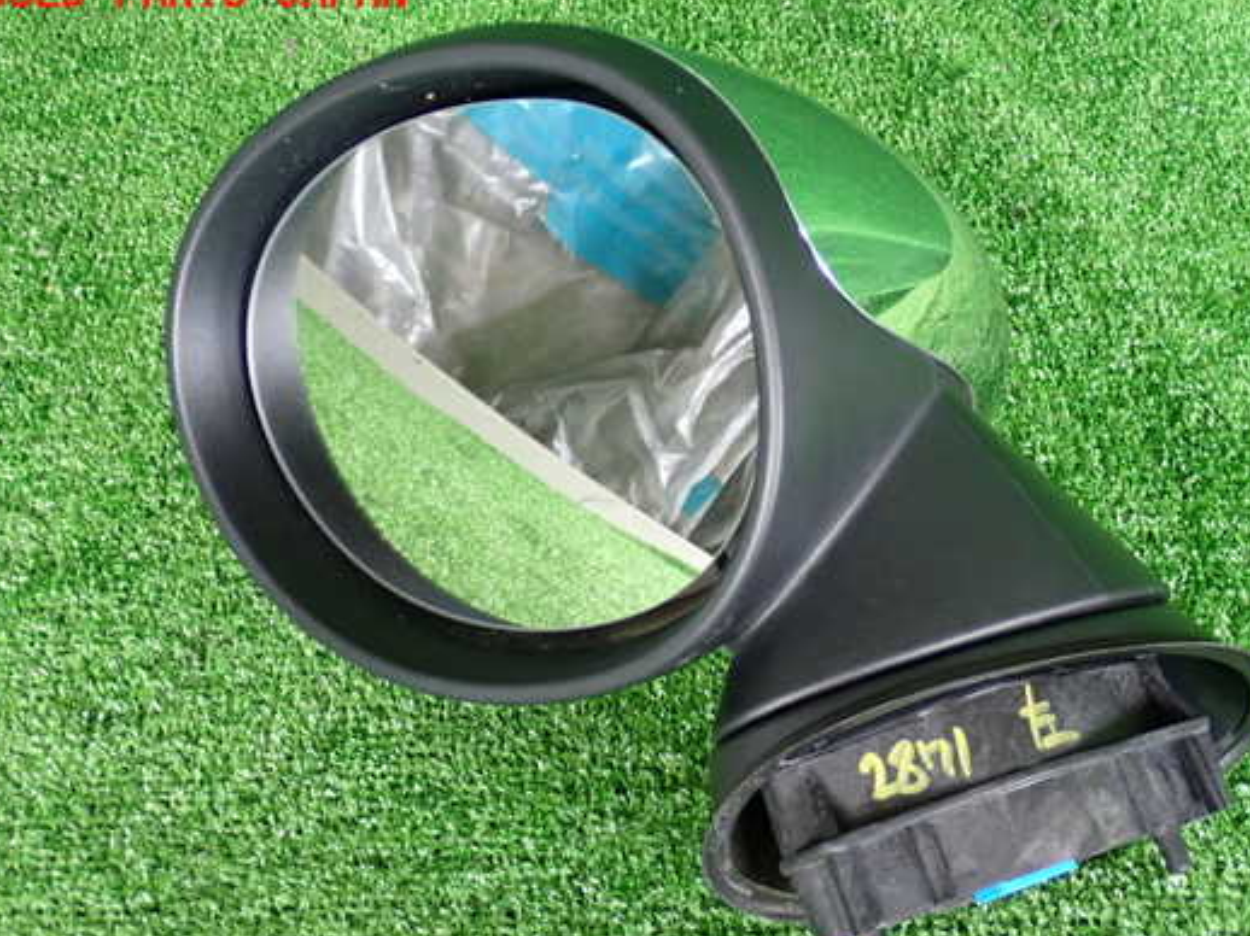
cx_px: 693
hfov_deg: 37.5
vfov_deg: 28.5
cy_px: 504
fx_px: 1841
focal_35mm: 51
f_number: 2.9
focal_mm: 7.84
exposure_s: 1/40
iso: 320
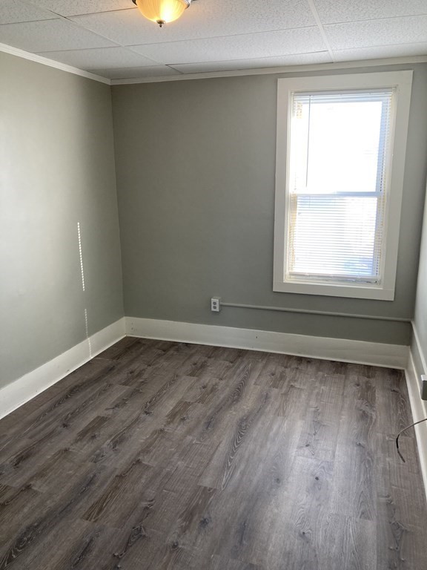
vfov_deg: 63.4
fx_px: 461
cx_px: 214
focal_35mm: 28
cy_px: 285
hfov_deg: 49.7
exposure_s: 1/60
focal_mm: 3.99
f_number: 1.8
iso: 64
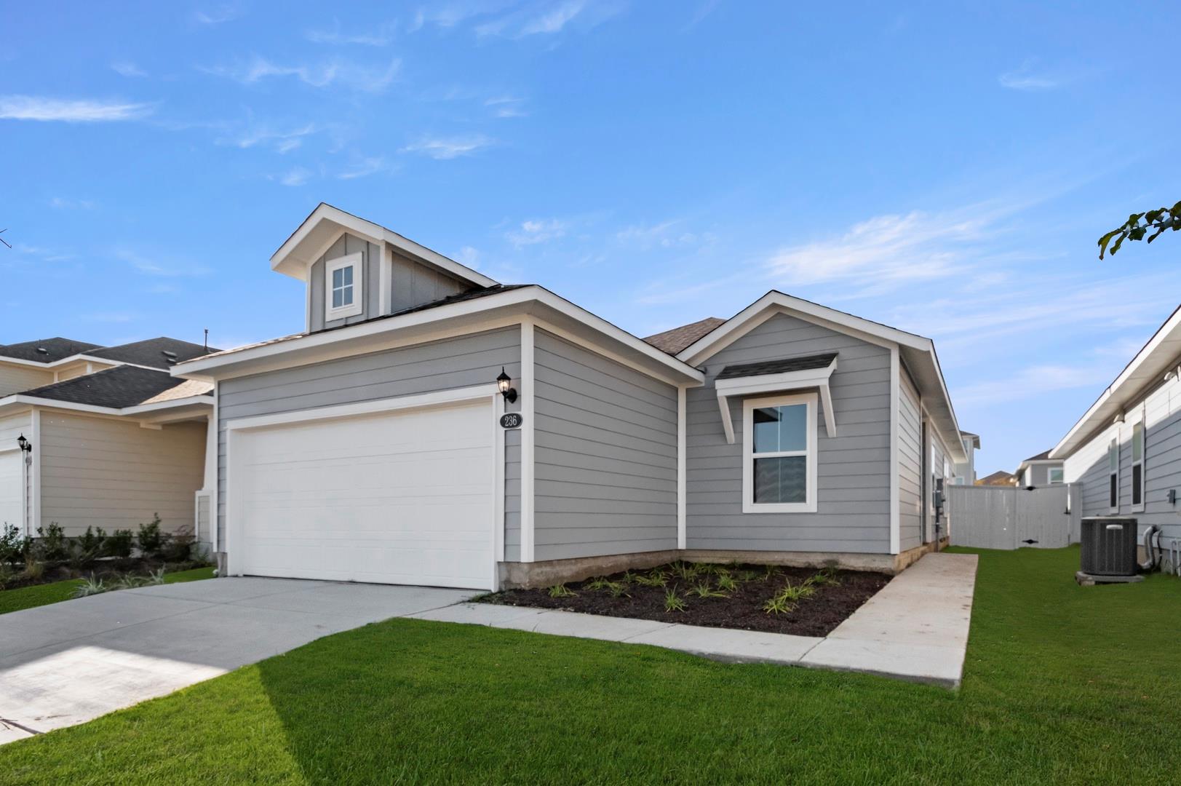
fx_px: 1180
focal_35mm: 36
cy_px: 393
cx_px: 590
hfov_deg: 53.2
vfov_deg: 36.8
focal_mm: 24
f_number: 8
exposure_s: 1/1600
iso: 400
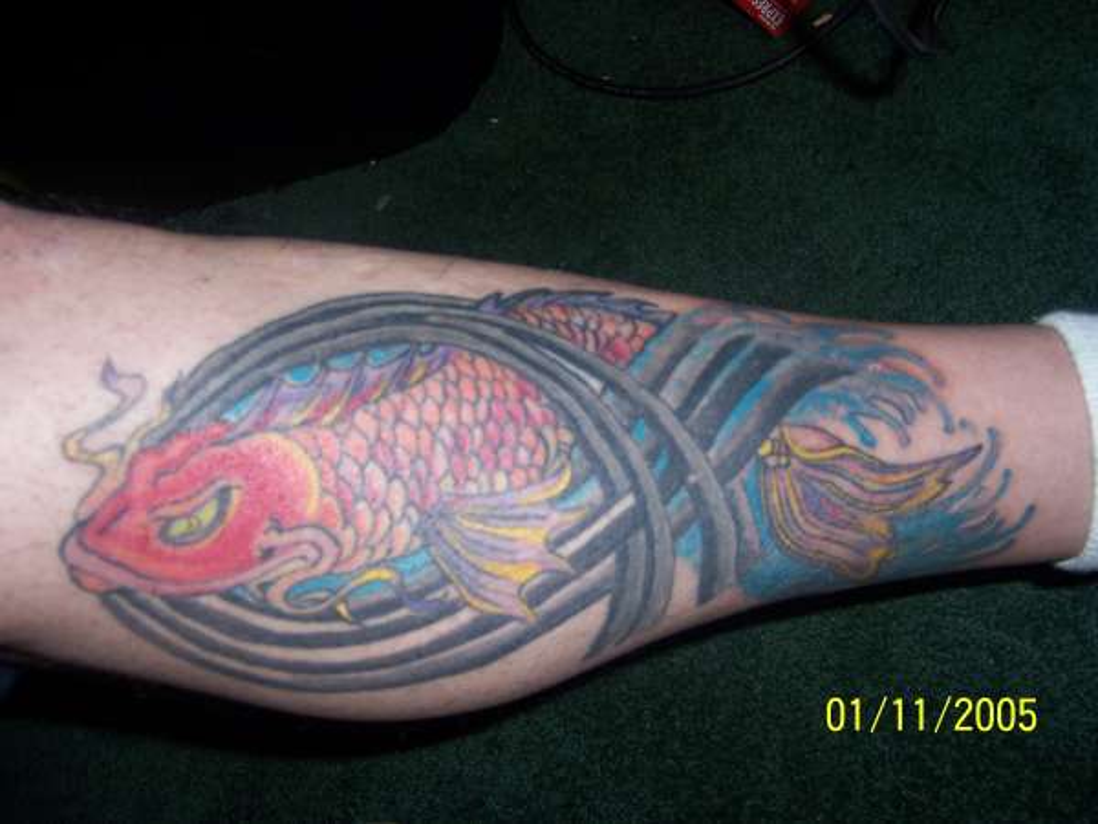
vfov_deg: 42.9
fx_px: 1047
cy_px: 412
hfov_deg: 55.4
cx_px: 549
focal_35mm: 33
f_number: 2.8
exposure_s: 1/60
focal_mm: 5.5
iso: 80
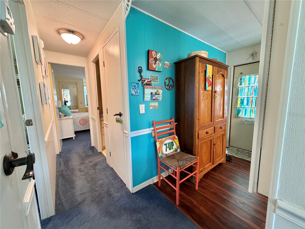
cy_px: 114
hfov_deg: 102.1
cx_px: 152
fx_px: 123
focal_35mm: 14
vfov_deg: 85.7
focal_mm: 2.22
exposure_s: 1/60
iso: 250
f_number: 2.2
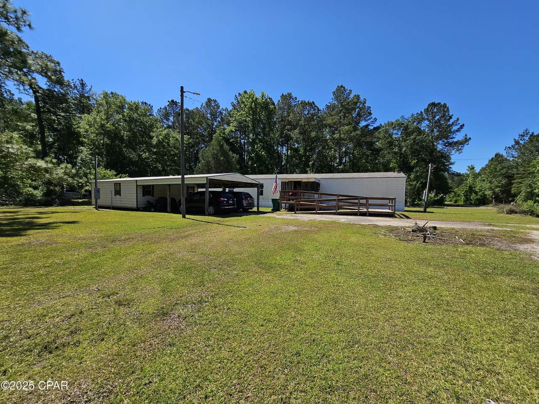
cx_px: 270
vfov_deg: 89.9
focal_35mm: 13
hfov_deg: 106.2
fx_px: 202
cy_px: 202
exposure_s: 1/2436
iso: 50
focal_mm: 2.2
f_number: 2.2
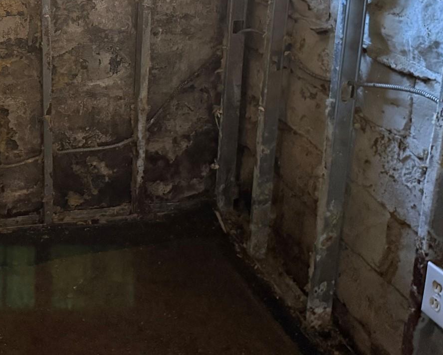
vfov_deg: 27.0
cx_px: 44
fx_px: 708
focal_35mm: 54
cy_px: 27
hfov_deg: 32.9
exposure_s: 1/30
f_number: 1.78
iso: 800
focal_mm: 6.76
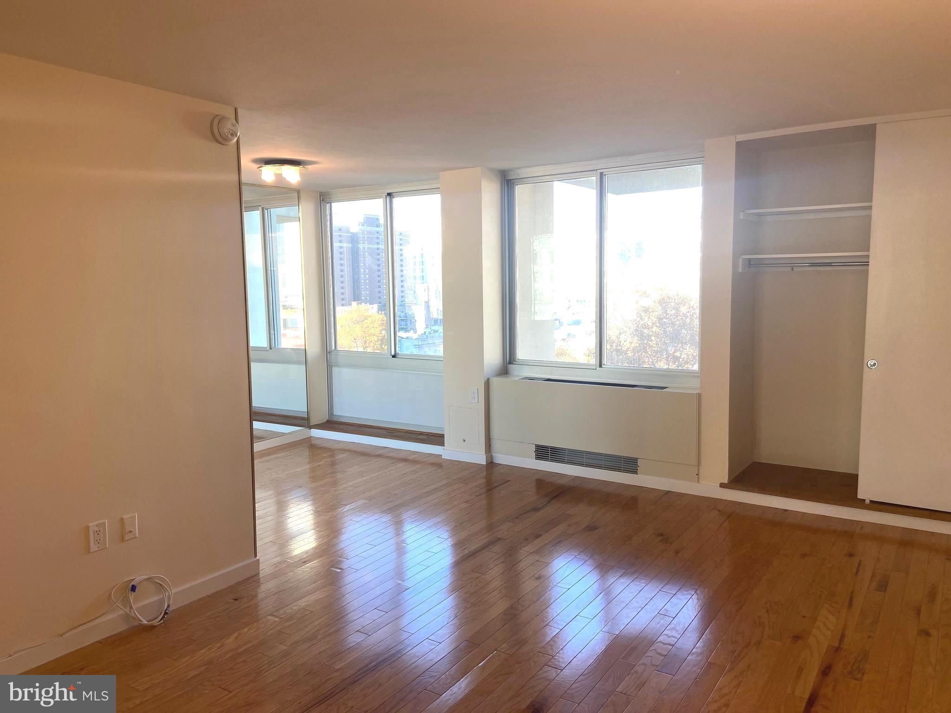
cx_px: 476
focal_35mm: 26
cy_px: 356
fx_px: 714
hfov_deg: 67.3
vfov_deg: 53.1
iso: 50
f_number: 1.8
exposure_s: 1/120
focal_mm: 4.25
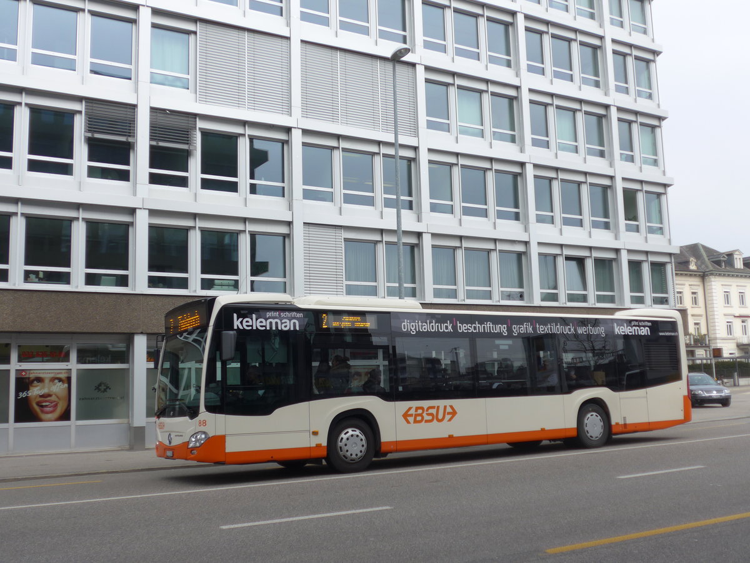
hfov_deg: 50.1
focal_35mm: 37
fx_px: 802
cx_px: 375
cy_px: 282
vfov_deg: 38.7
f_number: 2.5
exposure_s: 1/1600
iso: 80
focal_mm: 8
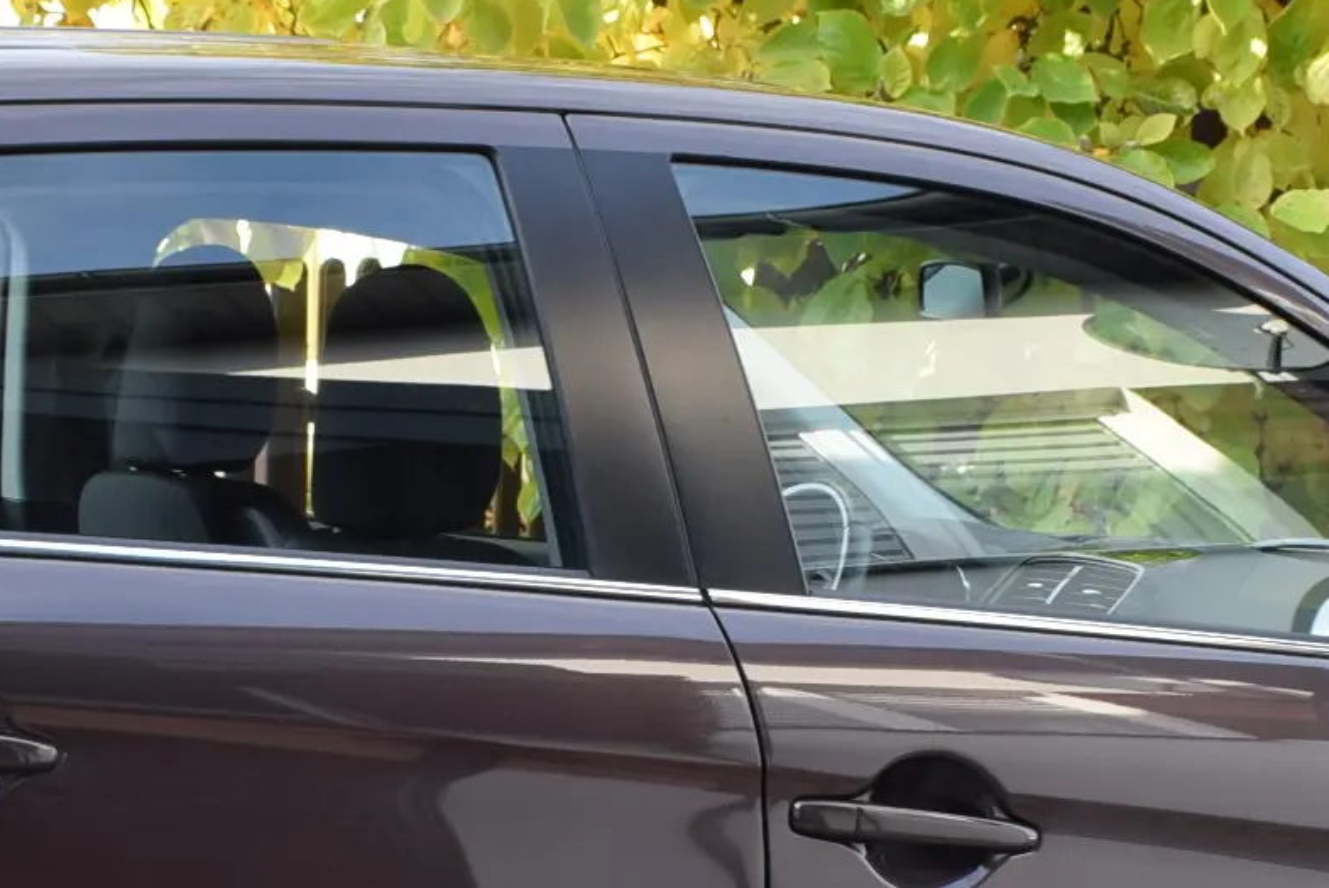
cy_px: 1037
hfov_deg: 17.0
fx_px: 4429
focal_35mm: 120
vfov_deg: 11.2
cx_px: 463
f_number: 6.3
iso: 400
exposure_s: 1/160
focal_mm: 21
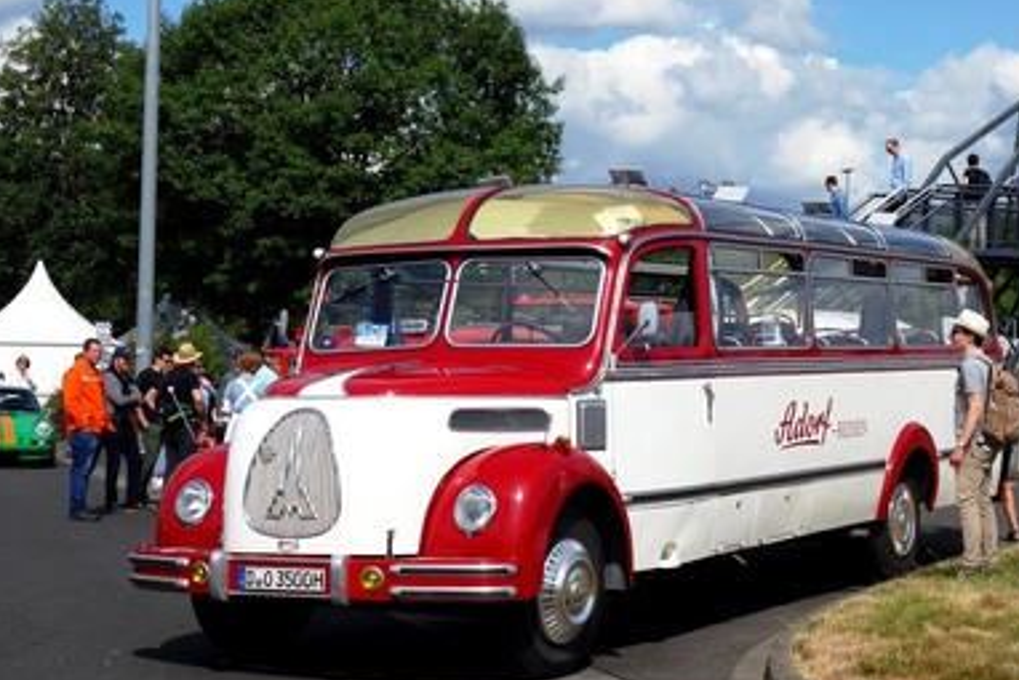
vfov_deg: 17.7
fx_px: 2180
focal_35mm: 77
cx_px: 704
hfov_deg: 26.1
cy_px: 261
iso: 125
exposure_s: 1/800
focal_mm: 18.02
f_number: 6.3
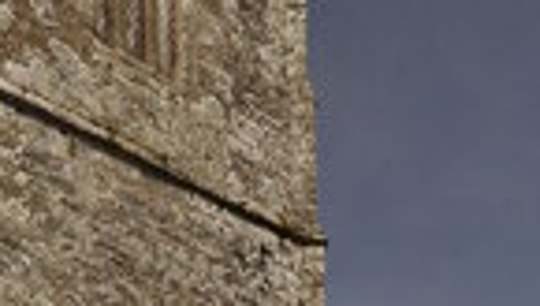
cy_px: 776
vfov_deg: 7.2
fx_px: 2251
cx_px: 138
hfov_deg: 13.6
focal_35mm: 157
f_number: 9
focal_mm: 18
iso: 250
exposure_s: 1/320
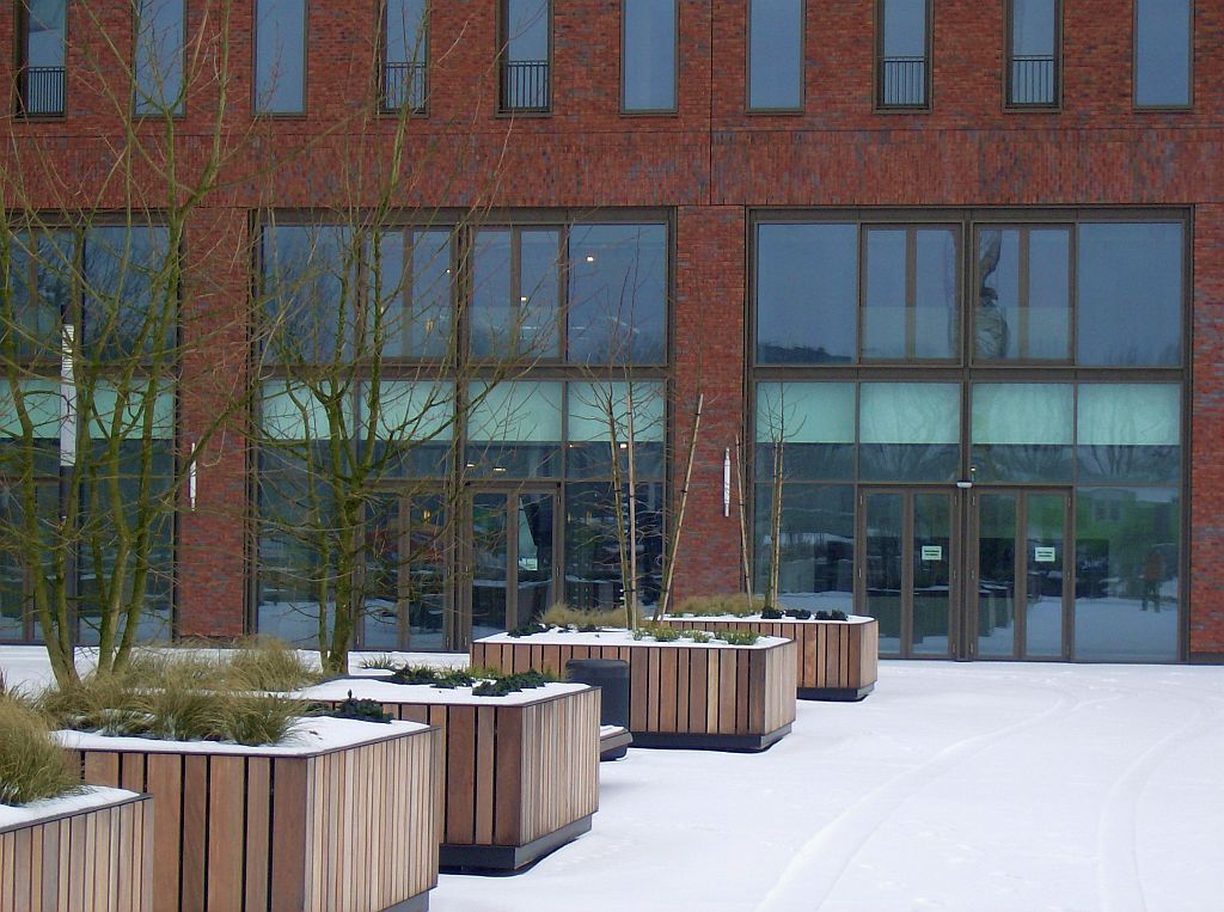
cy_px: 456
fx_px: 3528
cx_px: 612
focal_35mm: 100
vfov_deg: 14.7
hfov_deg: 19.7
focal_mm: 16.6
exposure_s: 1/223
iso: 100
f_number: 4.6
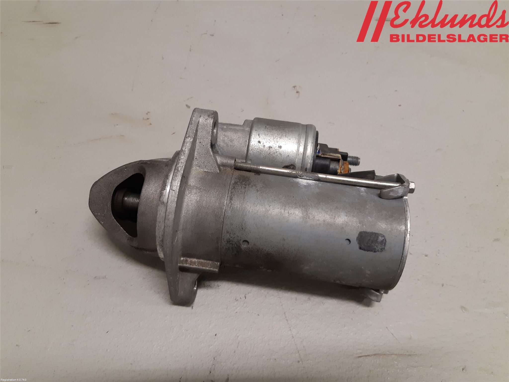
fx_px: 382
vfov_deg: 53.1
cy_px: 191
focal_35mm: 26
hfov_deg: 67.3
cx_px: 254
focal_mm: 3.93
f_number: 1.7
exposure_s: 1/50
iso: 200
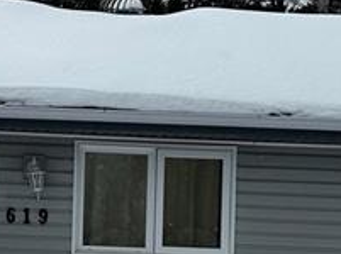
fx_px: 2409
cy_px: 210
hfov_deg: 8.0
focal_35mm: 245
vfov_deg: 6.0
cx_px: -100
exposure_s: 1/4566
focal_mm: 6.86
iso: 64
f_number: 1.78
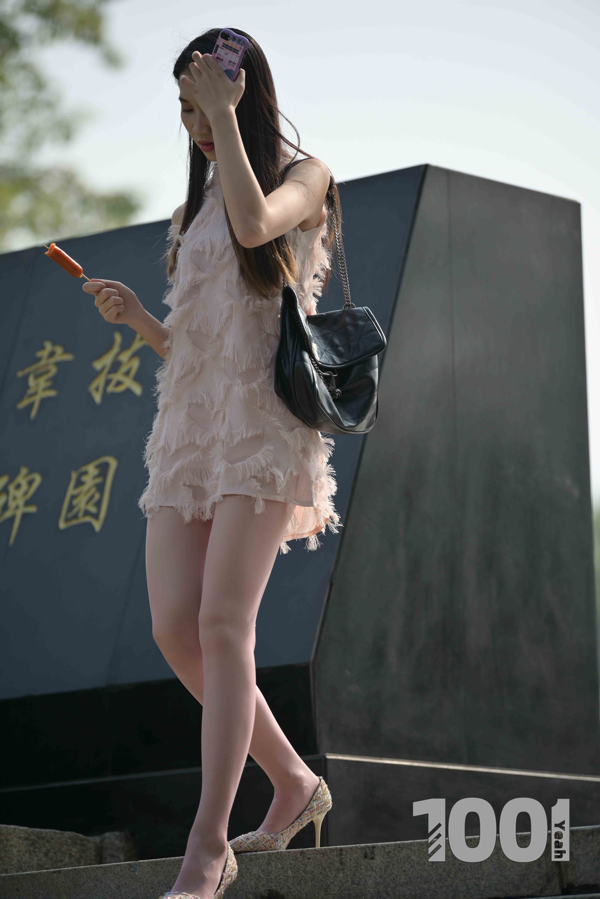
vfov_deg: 12.1
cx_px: 300
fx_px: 4250
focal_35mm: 170
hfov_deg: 8.1
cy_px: 450
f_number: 2.8
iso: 100
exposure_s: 1/2000
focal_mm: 170
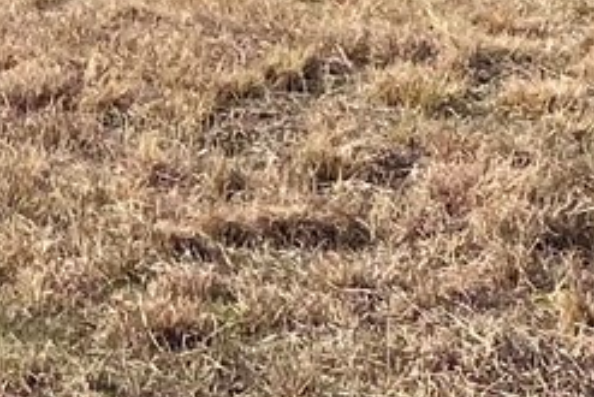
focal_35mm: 210
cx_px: -522
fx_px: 3467
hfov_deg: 9.3
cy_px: -226
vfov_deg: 6.5
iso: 32
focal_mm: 4.25
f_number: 1.8
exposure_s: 1/2890
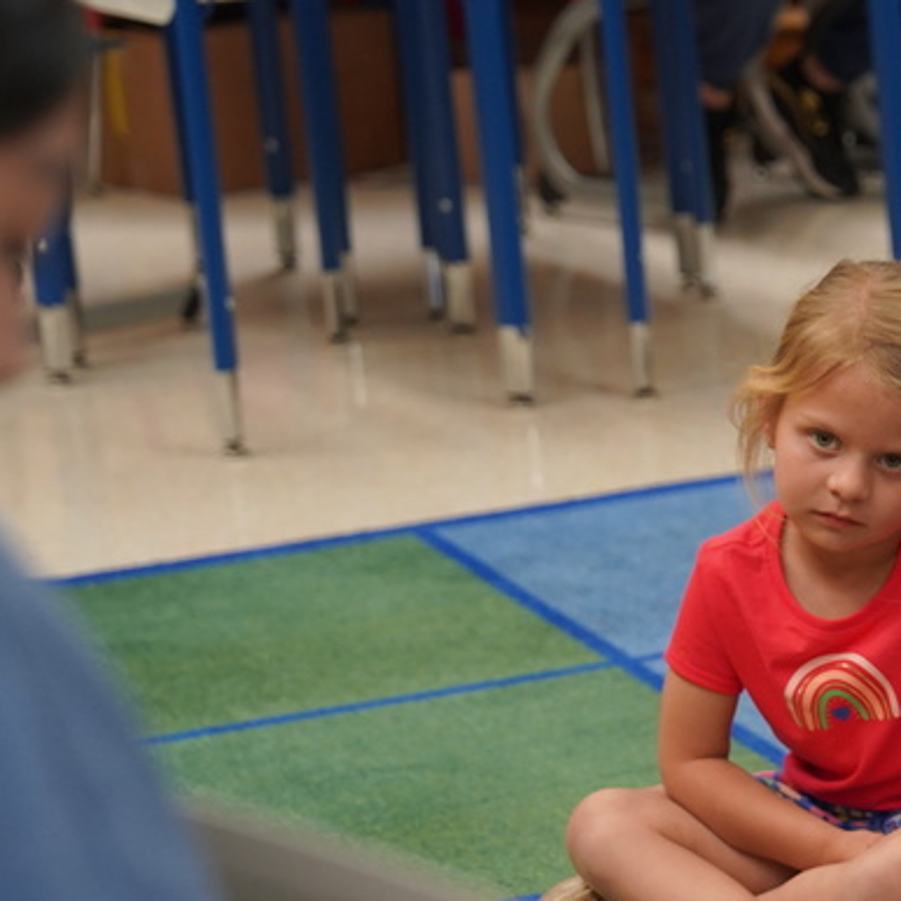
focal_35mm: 158
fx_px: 4653
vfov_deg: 11.0
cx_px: 1144
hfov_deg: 10.8
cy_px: 606
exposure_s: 1/160
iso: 1600
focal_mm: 70
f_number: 4
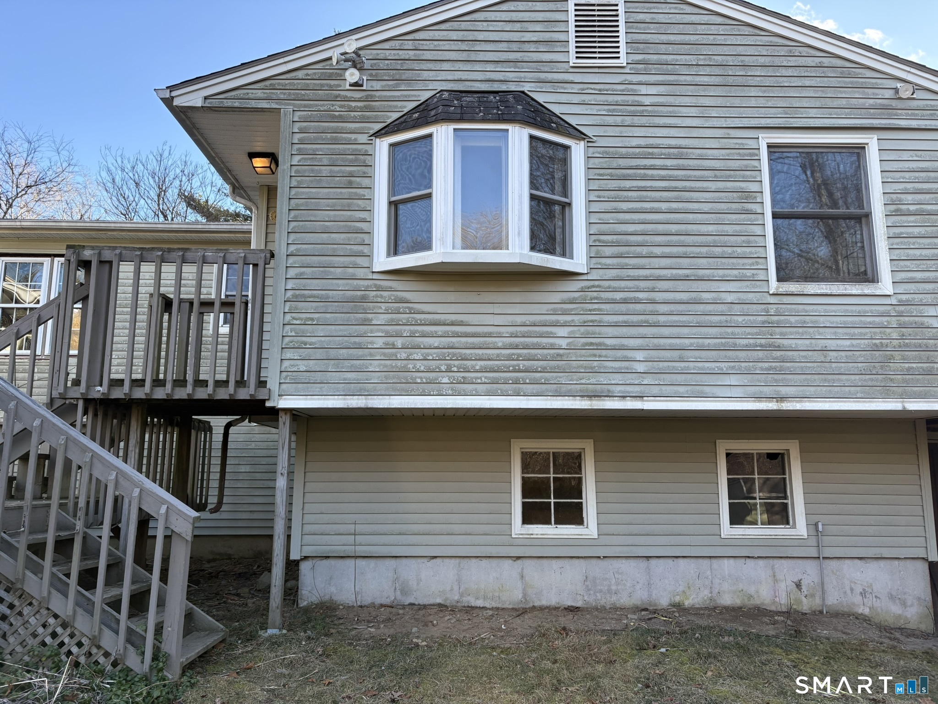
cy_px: 352
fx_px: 705
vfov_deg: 53.1
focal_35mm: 26
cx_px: 469
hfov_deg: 67.3
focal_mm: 5.96
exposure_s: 1/472
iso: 64
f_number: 1.6
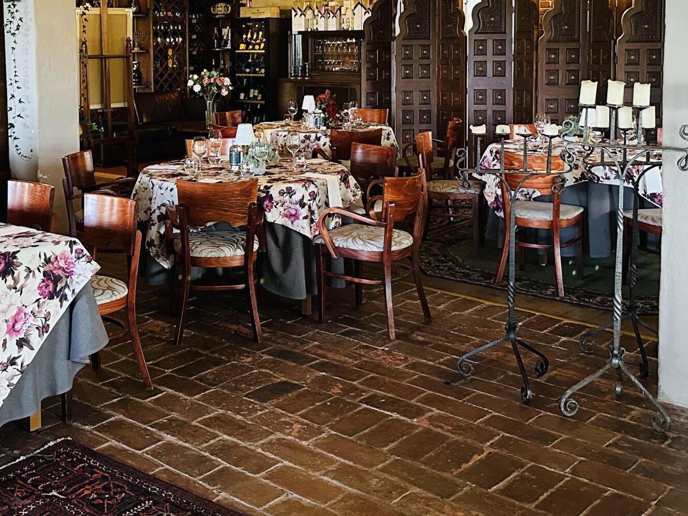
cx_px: 261
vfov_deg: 30.7
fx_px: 914
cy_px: 96
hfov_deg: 41.0
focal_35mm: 46
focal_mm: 6.86
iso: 800
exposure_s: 1/33
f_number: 1.78
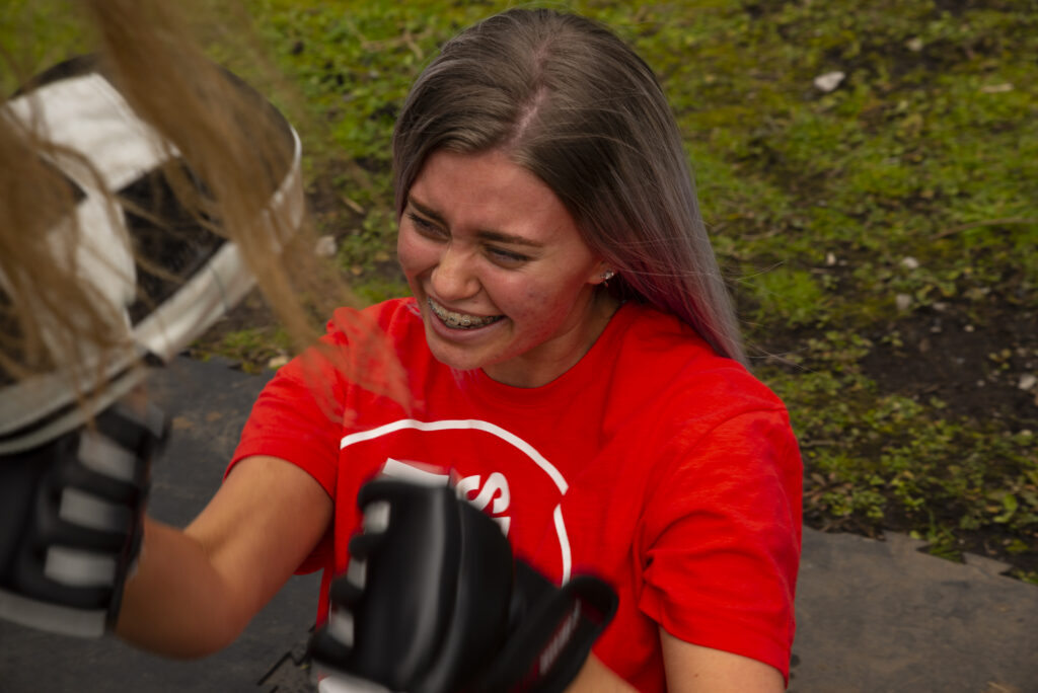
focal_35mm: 70
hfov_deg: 28.8
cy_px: 346
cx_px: 519
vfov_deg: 19.5
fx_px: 2019
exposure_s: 1/160
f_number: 6.3
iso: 100
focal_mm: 70
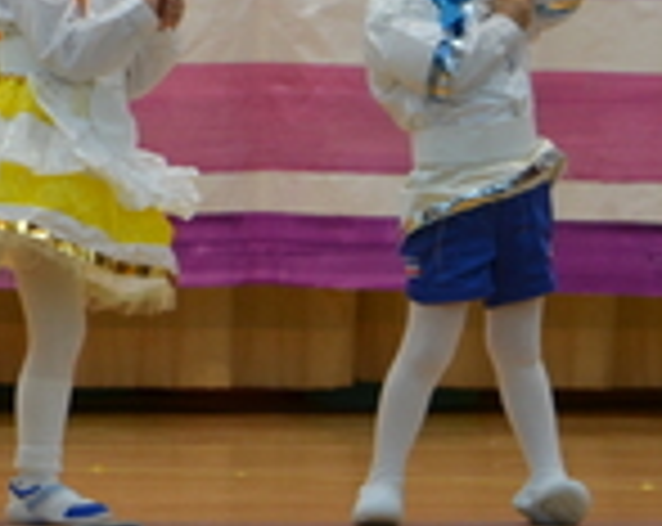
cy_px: 94
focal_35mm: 610
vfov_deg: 2.5
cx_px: -583
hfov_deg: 3.2
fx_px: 11928
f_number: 4.8
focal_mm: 98
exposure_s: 1/100
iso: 400
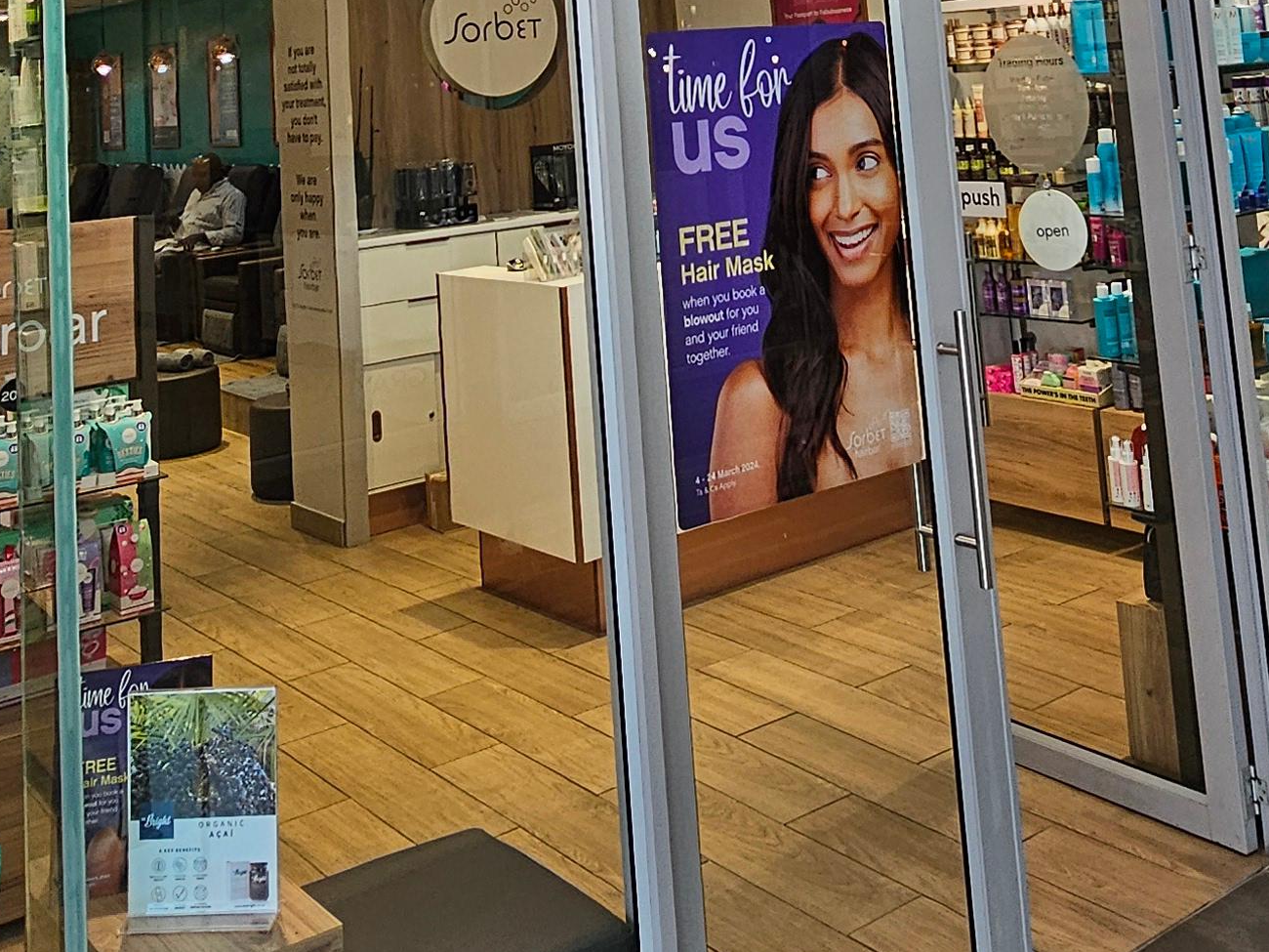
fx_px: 1466
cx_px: 641
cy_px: -135
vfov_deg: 31.3
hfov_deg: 46.8
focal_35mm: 40
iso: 50
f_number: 2.2
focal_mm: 2.2
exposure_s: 1/100
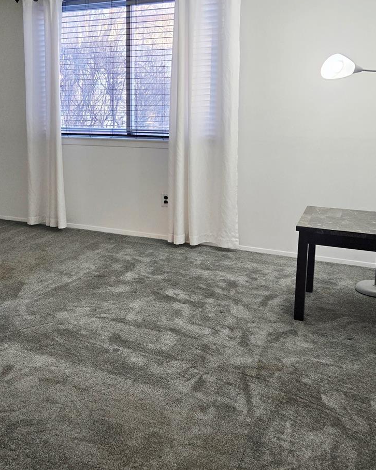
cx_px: 106
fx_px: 528
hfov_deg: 38.4
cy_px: 186
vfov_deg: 47.6
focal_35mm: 38
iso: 200
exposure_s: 1/182
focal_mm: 5.4
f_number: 1.8
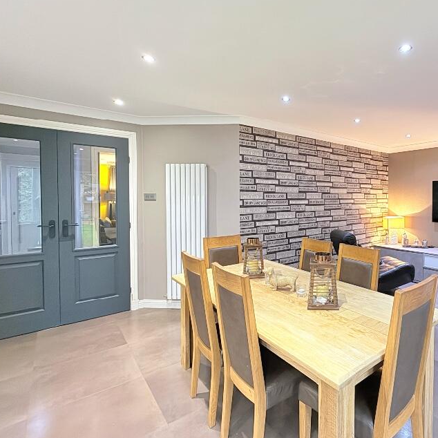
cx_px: 311
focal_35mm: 20
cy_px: 205
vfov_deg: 74.7
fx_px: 286
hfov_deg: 71.3
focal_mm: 2.22
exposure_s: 1/50
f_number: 2.2
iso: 500
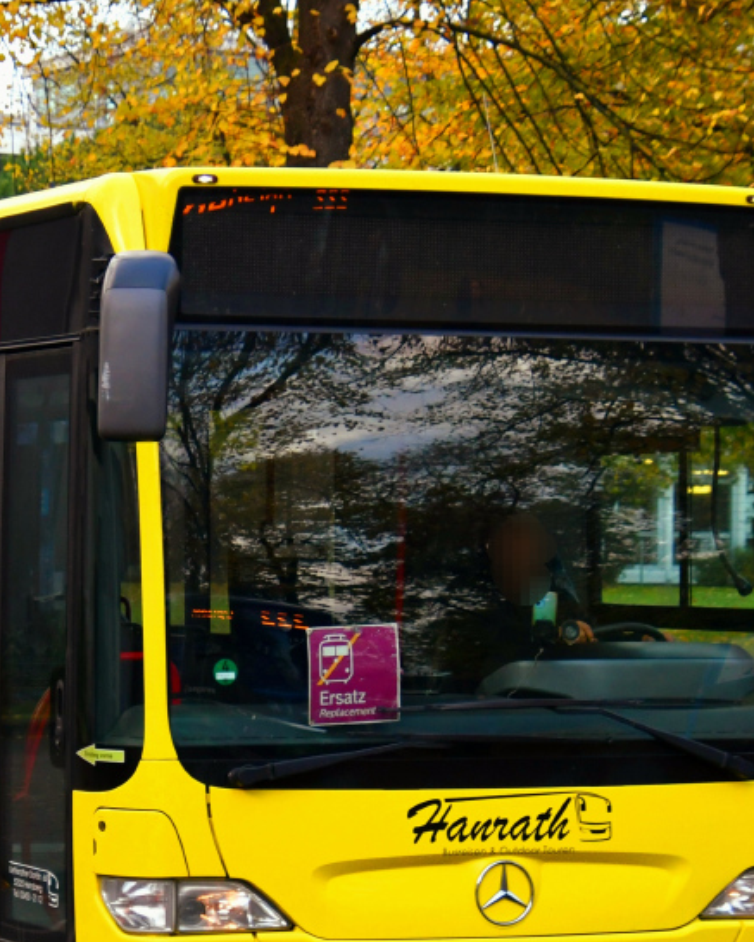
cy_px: 551
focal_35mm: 134
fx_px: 3737
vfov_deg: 14.4
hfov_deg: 11.4
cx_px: 36
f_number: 4
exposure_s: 1/1000
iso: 900
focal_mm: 40
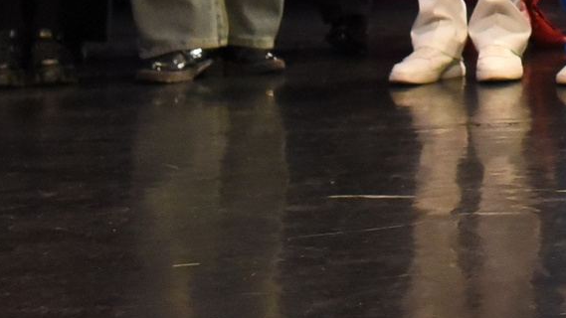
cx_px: 950
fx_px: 2476
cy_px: -427
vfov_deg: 7.0
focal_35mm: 165
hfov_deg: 12.2
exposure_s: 1/250
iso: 5000
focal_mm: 35
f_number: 6.3
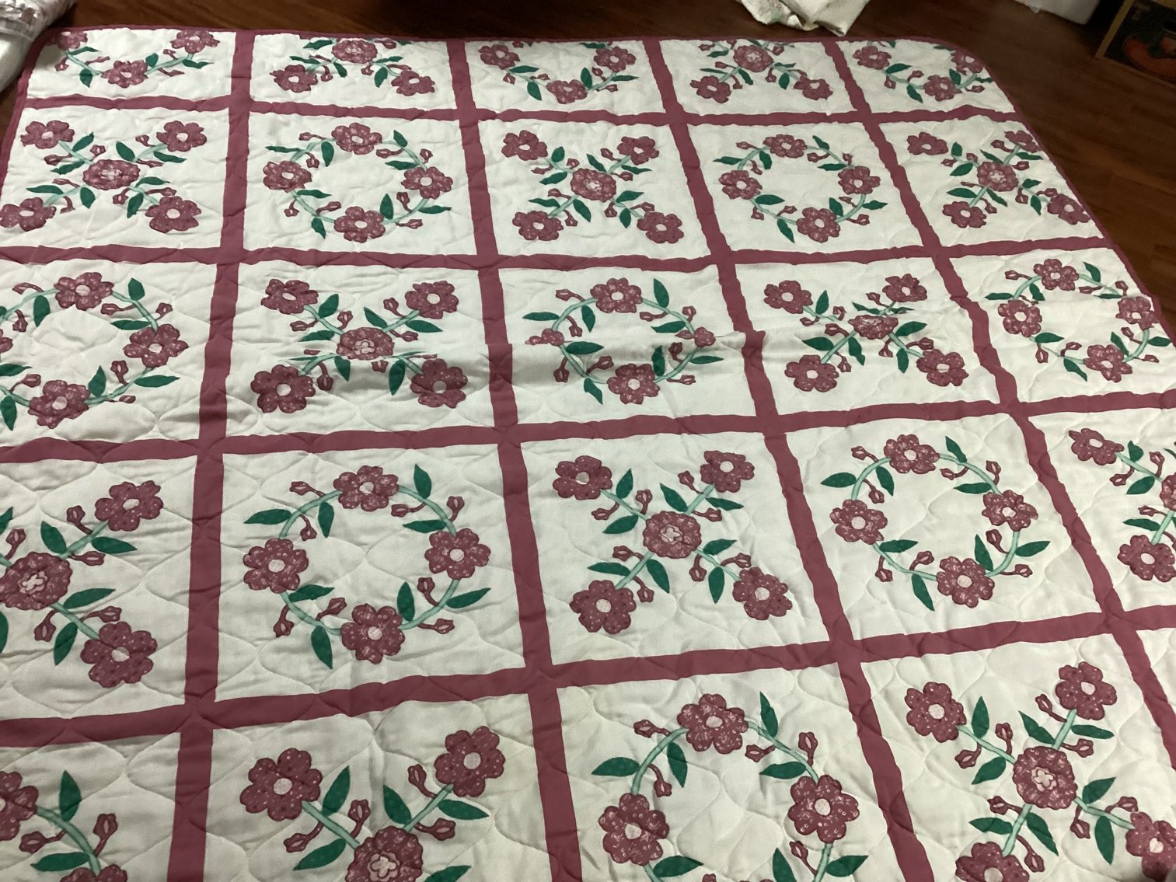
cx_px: 588
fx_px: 1053
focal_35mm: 31
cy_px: 441
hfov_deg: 58.3
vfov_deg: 45.4
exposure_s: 1/60
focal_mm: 3.3
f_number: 2.4
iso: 320
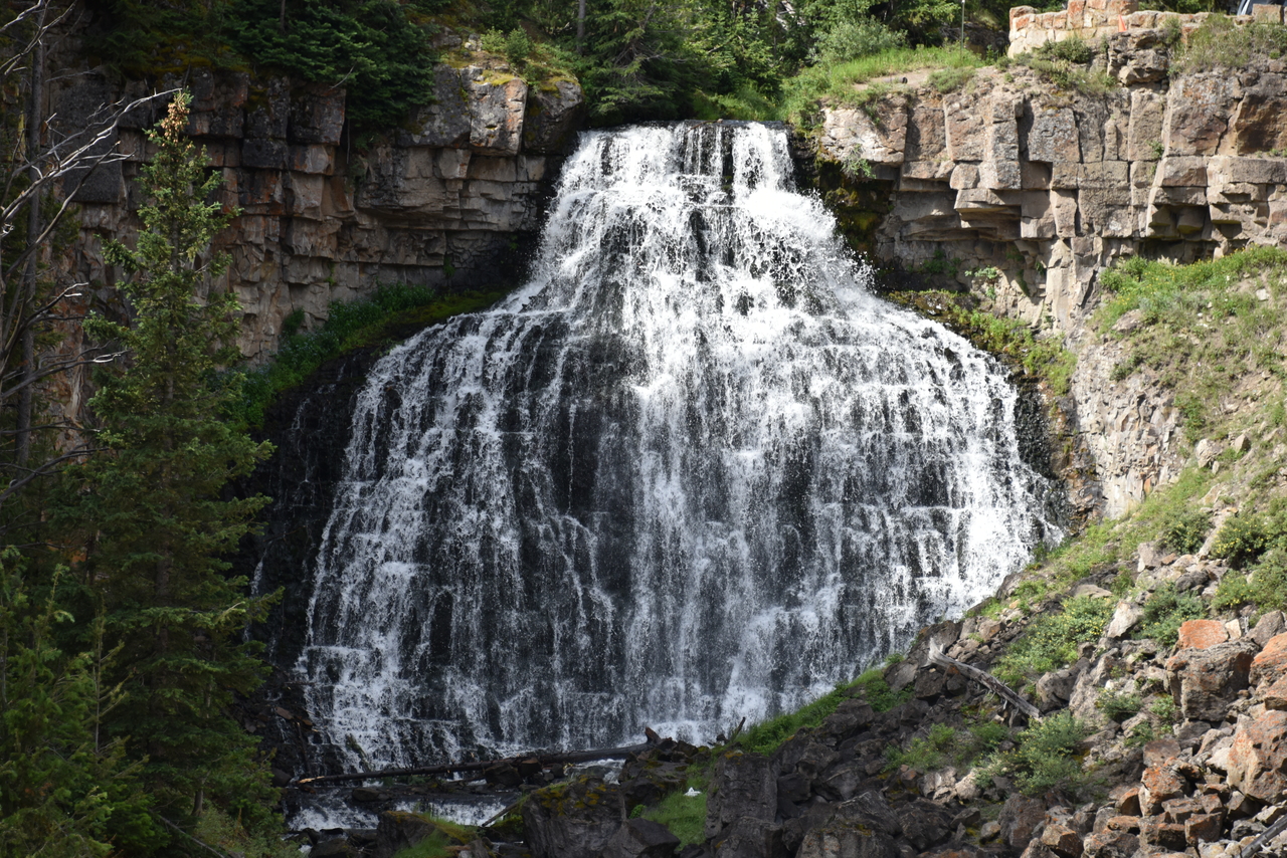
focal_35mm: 190
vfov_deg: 7.2
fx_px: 6794
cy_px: 429
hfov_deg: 10.8
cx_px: 644
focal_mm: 190
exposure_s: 1/400
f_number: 5.6
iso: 220
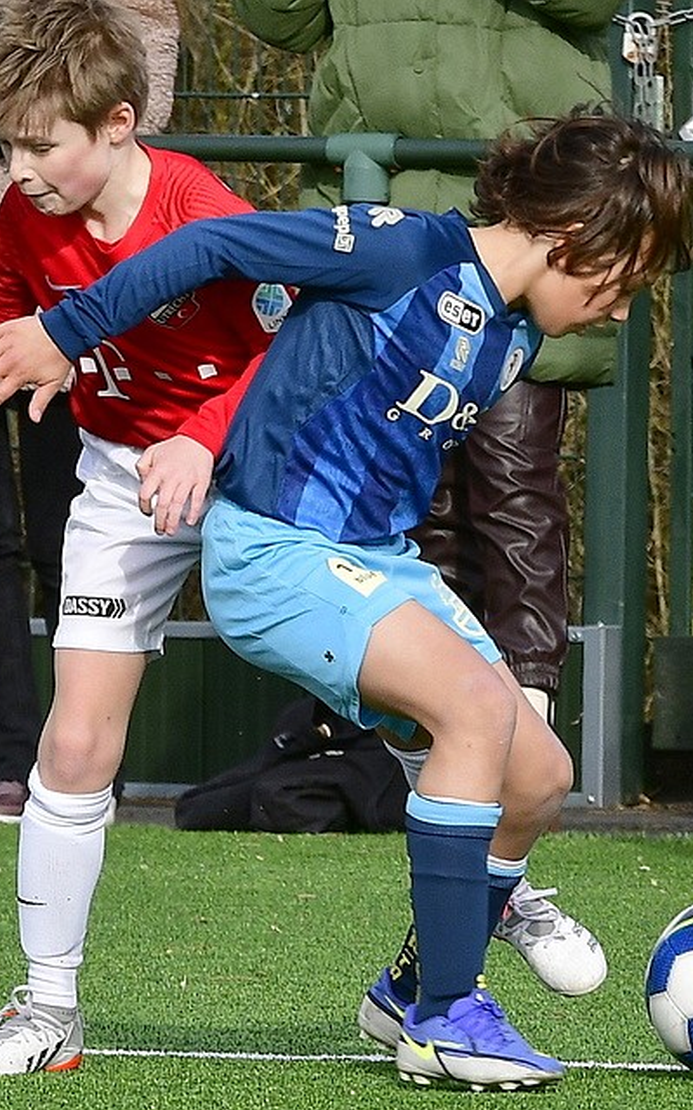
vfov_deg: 3.4
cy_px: 555
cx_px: 445
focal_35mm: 613
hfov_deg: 2.1
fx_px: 18536
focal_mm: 200
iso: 400
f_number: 6.3
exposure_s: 1/800
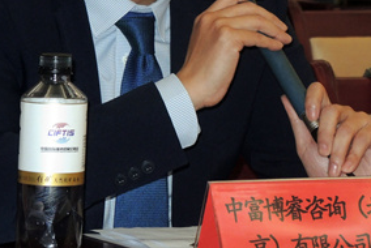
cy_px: -12
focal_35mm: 296
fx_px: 3054
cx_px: 260
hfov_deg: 6.9
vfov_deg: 4.6
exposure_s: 1/125
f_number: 3.5
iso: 400
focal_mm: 28.4
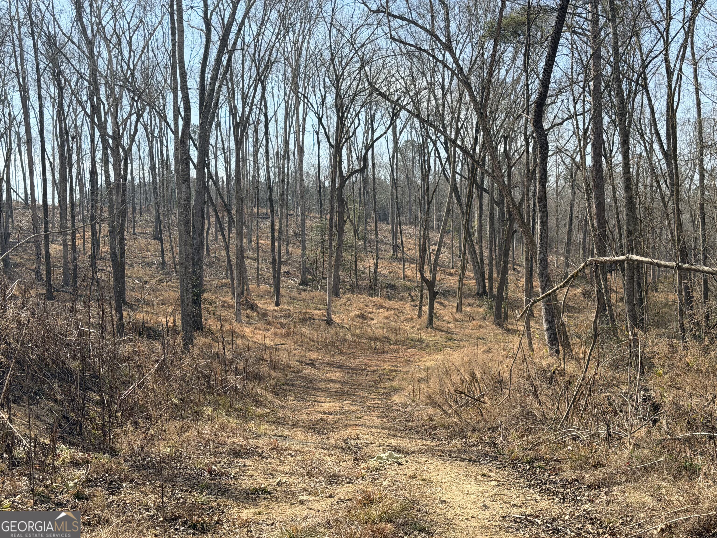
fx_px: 994
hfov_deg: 39.7
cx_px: 358
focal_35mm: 48
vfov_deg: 30.3
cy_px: 269
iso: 64
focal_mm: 6.76
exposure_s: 1/3096
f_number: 1.78
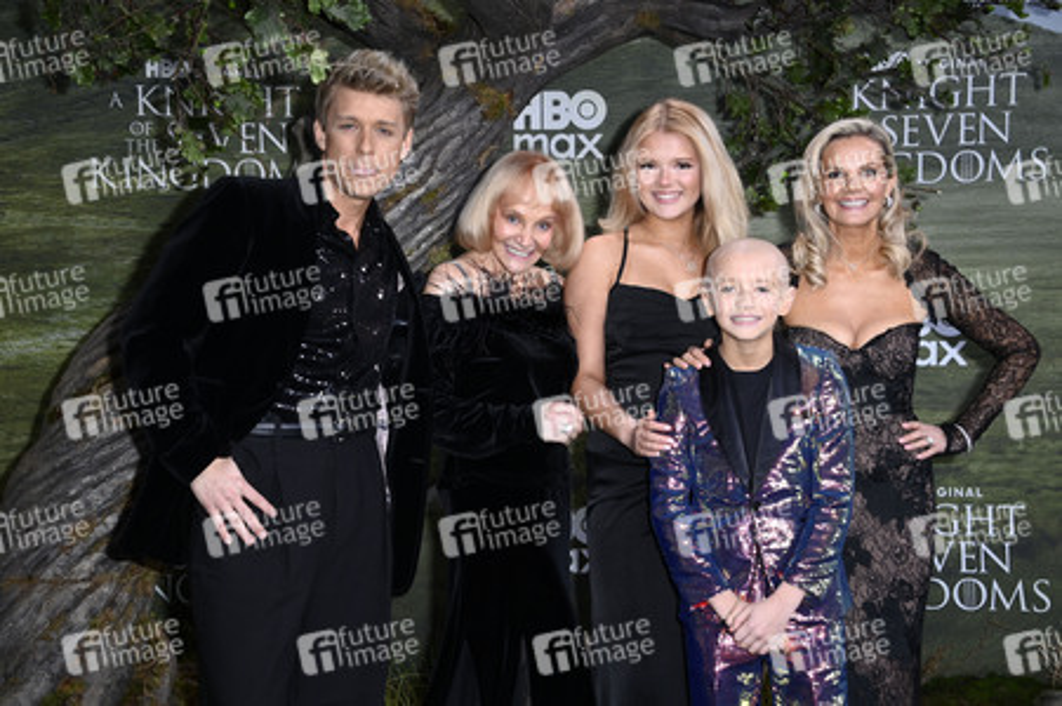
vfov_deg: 20.9
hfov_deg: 31.0
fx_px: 1916
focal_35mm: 65
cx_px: 531
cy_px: 353
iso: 640
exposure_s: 1/250
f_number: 5.6
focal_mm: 65
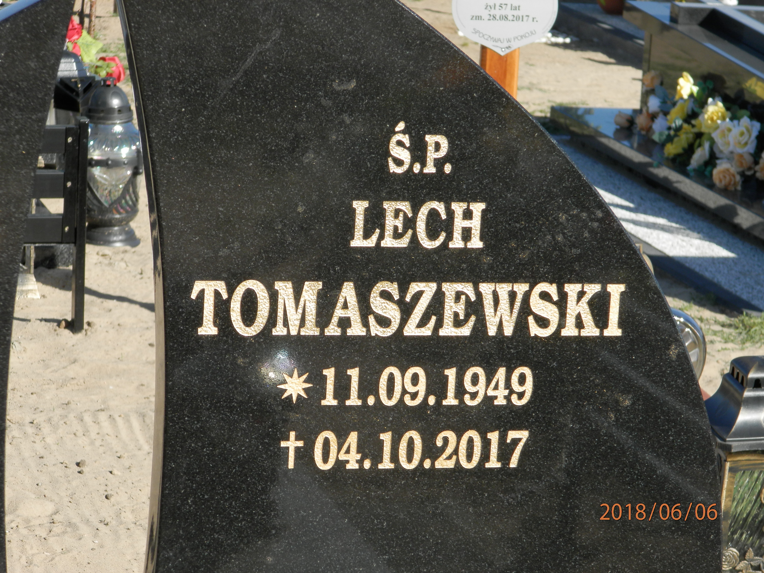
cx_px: 382
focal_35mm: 132
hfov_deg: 14.9
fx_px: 2913
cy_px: 286
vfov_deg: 11.2
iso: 80
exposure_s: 1/400
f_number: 4.7
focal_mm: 23.6
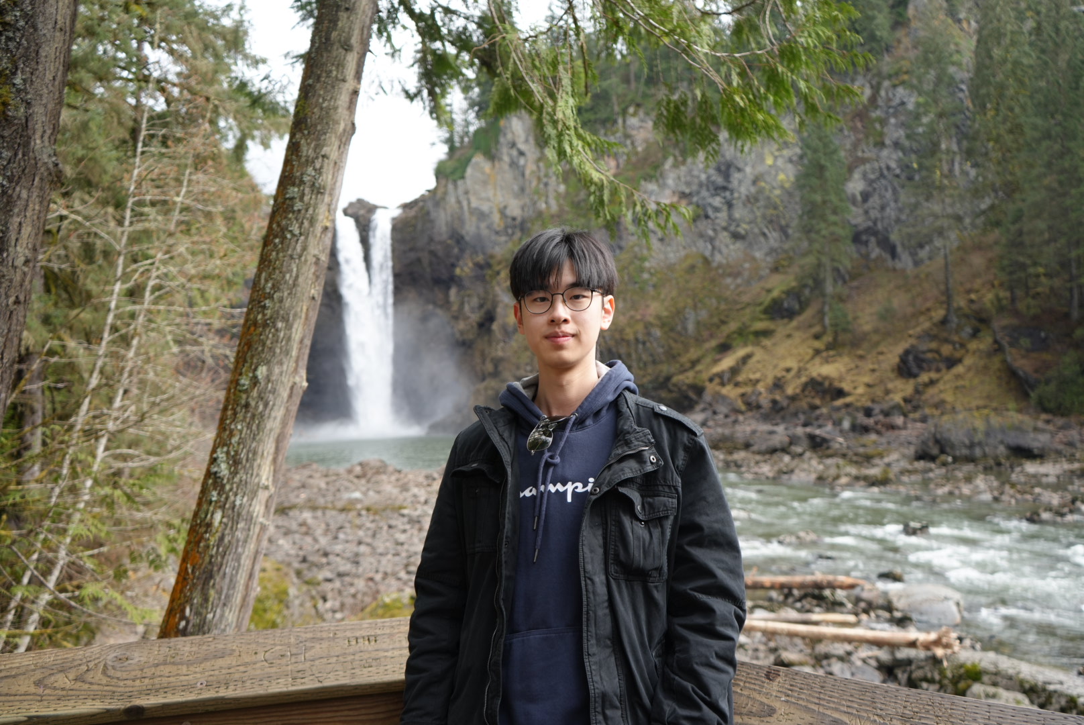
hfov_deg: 65.4
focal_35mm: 28
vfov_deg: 46.5
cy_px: 362
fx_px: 844
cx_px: 542
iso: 200
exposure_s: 1/160
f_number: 4
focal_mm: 28
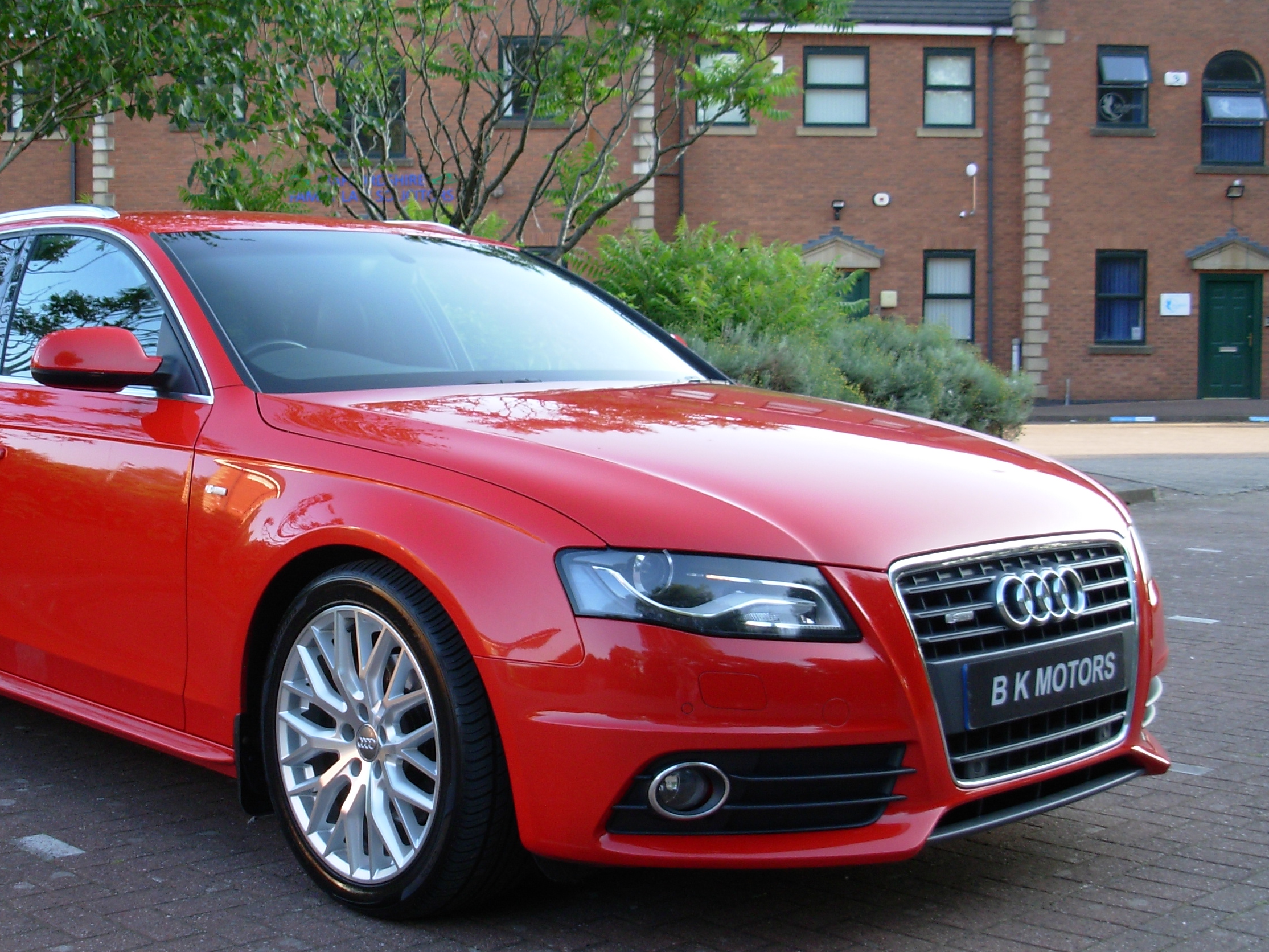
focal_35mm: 48
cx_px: 477
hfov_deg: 39.4
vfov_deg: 30.3
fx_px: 1760
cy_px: 467
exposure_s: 1/95.9
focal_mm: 6.3
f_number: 2.9
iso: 50
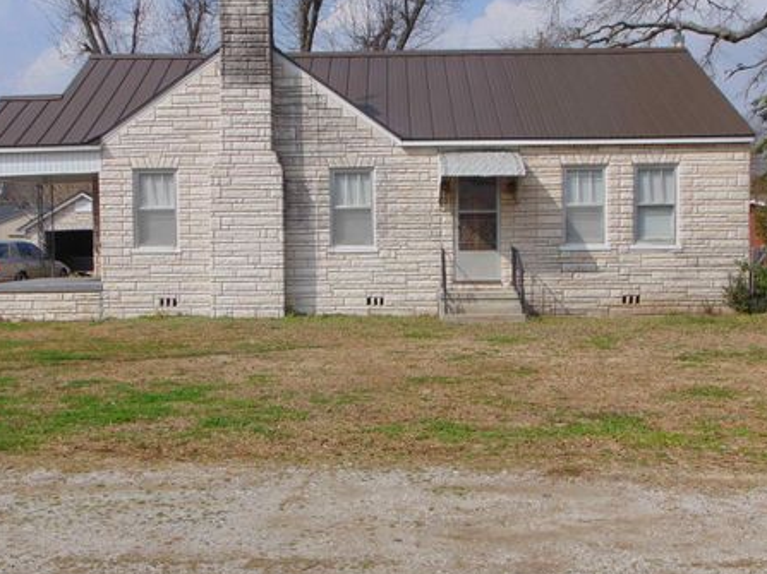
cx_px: 353
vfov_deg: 30.9
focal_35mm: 47
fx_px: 1041
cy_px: 287
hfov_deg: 40.4
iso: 80
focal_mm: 7.6
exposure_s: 1/320
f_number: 8.7
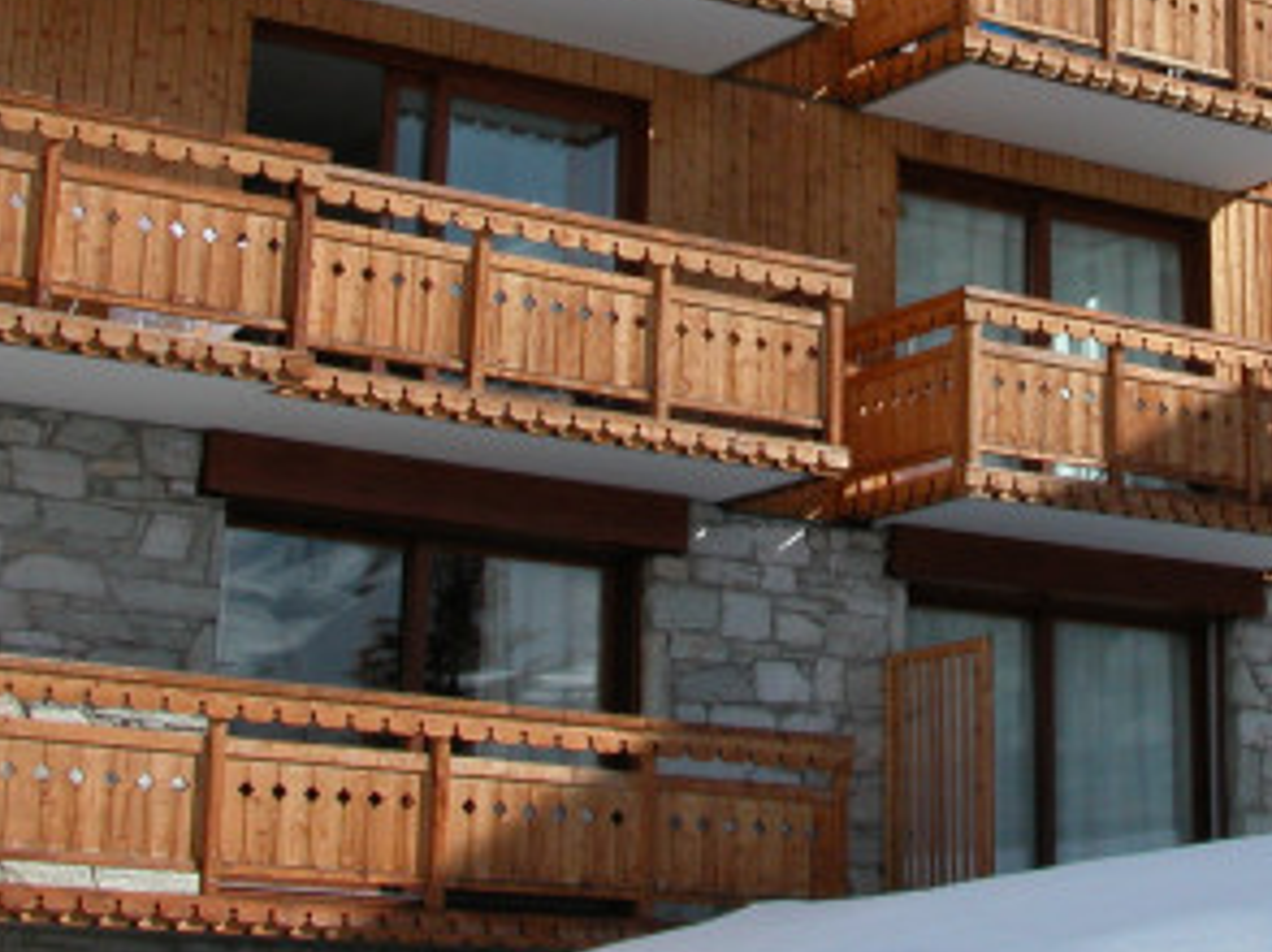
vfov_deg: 17.9
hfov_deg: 23.9
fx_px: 2974
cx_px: 956
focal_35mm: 81
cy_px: 63
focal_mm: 8.9
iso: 100
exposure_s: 1/357
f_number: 7.1
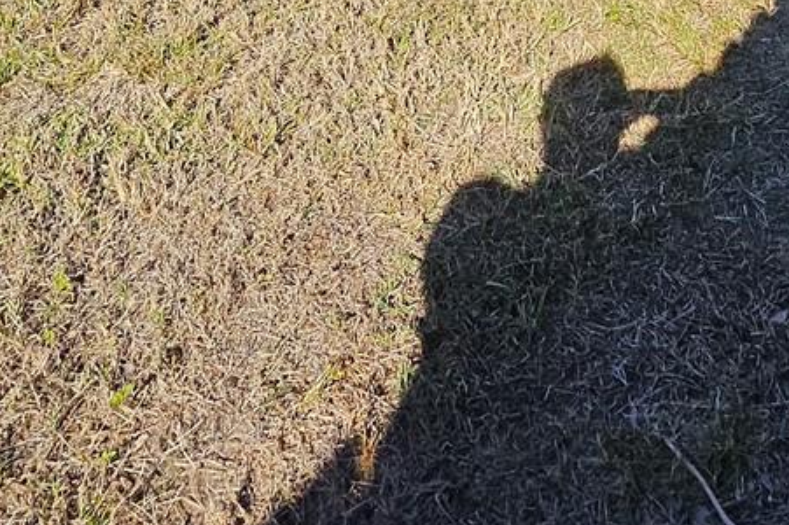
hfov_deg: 40.4
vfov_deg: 21.7
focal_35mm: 48
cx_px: 556
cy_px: -329
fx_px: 1051
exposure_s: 1/887
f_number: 2.2
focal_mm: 1.7
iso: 32
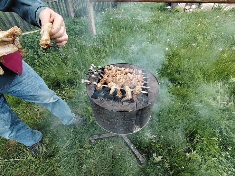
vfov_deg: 78.1
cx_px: 118
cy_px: 88
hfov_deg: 94.5
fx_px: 109
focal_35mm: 16
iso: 100
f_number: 2.2
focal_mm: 1.42
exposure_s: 1/159
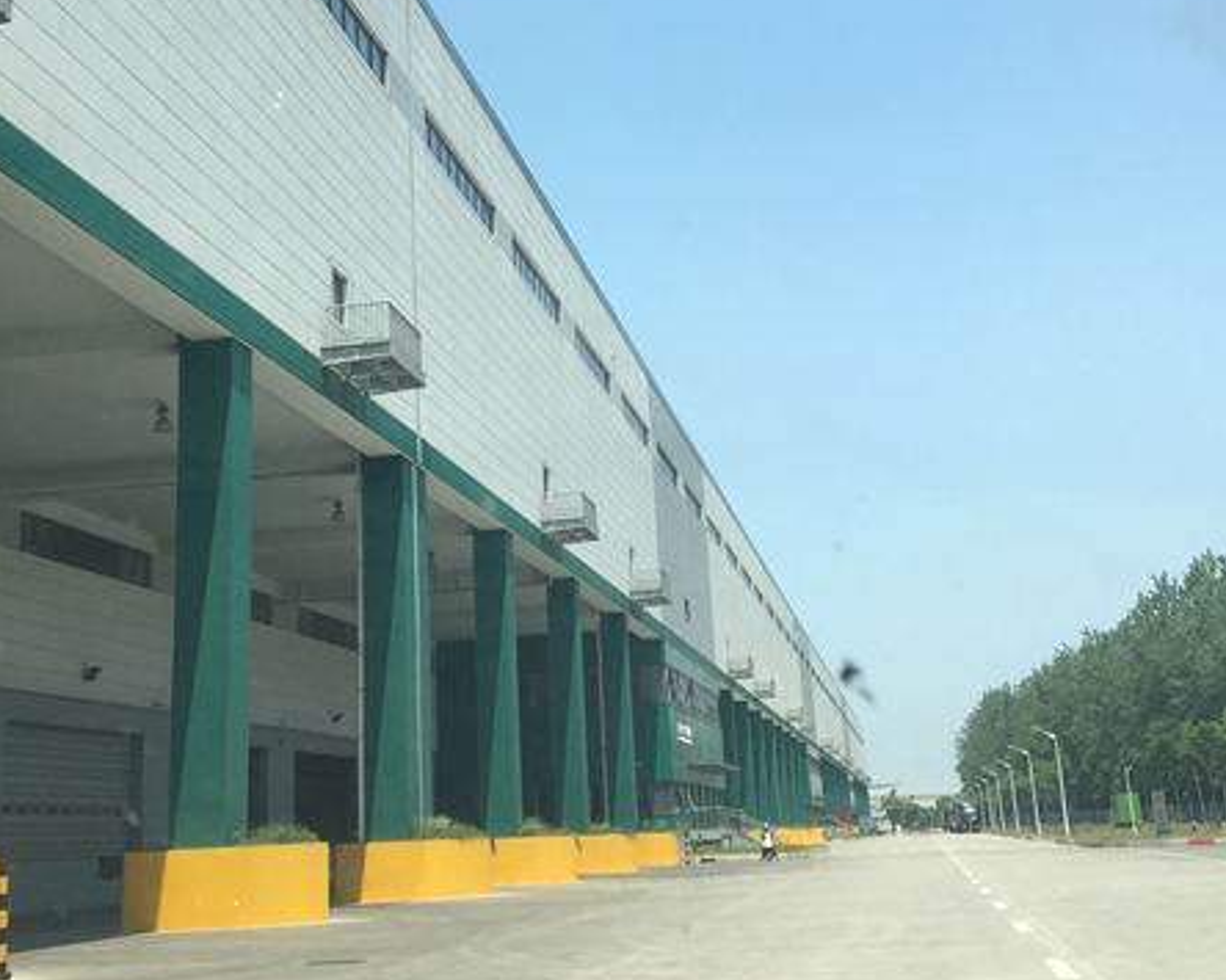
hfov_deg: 36.6
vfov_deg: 29.4
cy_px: 298
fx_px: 1850
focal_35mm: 51
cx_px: 522
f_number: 2.2
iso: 25
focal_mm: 4.15
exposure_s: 1/1241
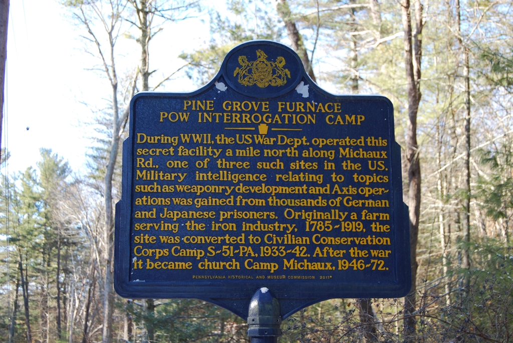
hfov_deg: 33.4
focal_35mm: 60
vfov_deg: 22.7
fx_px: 856
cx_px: 256
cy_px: 172
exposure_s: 1/100
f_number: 5
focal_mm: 40
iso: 200
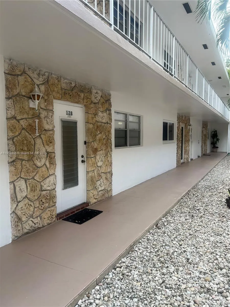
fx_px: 230
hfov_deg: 53.1
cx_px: 115
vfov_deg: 67.3
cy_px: 154
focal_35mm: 26
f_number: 1.5
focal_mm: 5.7
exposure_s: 1/204
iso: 40
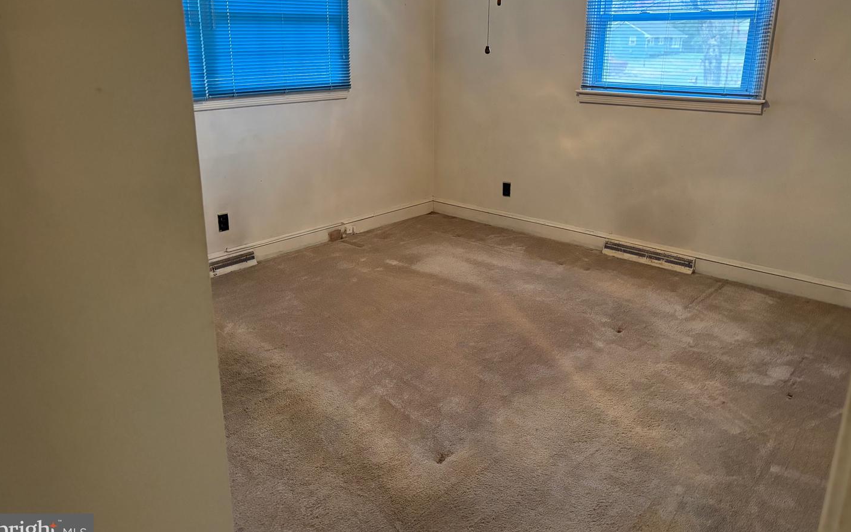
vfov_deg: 44.4
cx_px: 420
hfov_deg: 66.5
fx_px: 649
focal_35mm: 28
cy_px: 224
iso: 400
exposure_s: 1/60
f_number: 1.6
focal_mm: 5.96
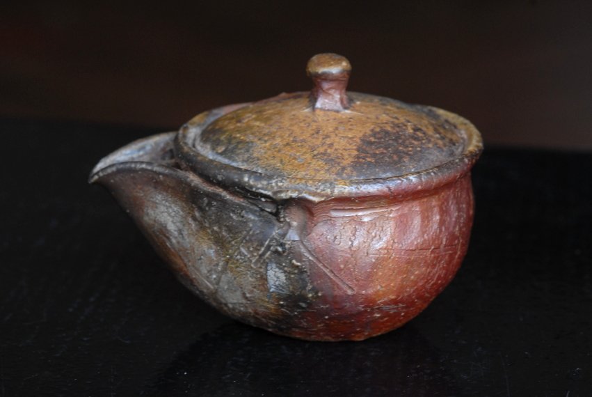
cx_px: 296
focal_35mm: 158
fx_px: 2594
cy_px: 198
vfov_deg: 8.7
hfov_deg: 13.0
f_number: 10
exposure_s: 1/60
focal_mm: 105
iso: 400
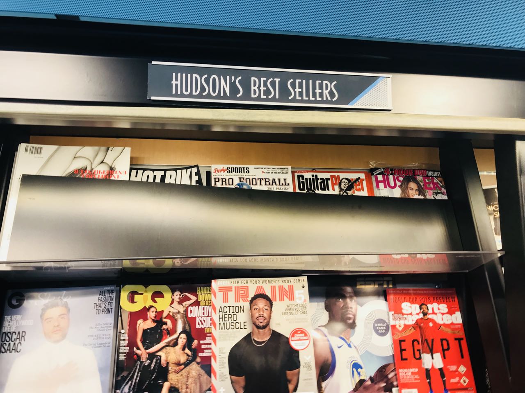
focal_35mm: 28
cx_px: 262
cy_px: 196
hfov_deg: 63.4
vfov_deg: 49.7
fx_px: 425
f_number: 1.8
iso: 25
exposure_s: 1/60
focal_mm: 3.99
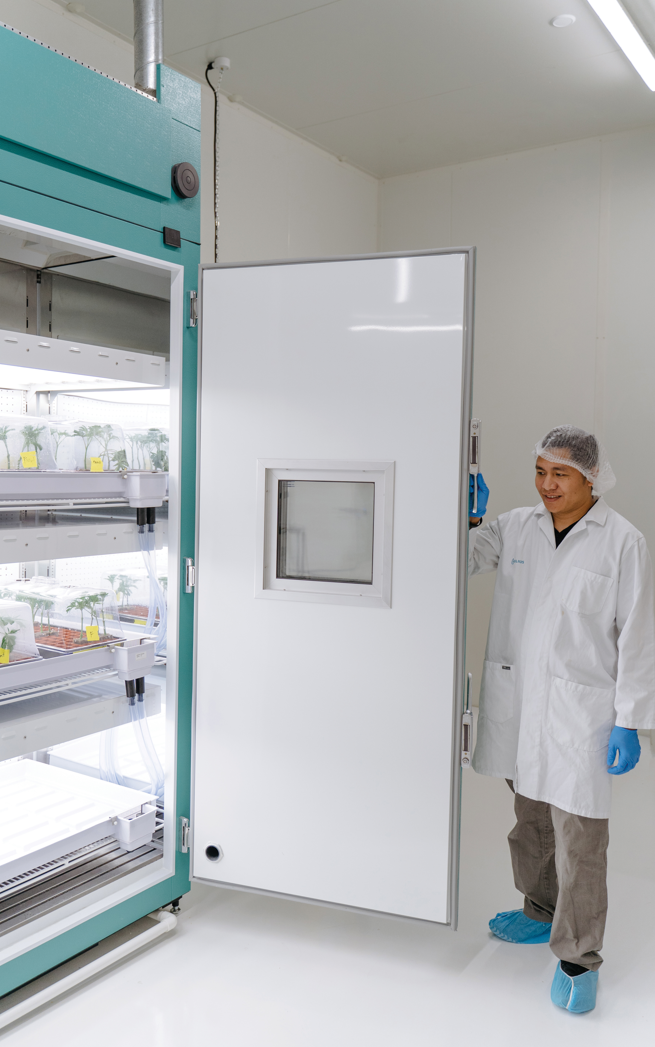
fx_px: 885
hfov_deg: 40.5
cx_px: 286
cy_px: 508
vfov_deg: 61.2
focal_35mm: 31
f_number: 2.8
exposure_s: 1/320
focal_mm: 28
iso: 320
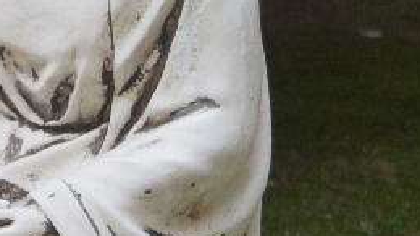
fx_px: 1937
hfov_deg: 10.0
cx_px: -733
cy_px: 107
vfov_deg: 7.0
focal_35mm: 174
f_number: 4
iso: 320
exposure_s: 1/160
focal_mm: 18
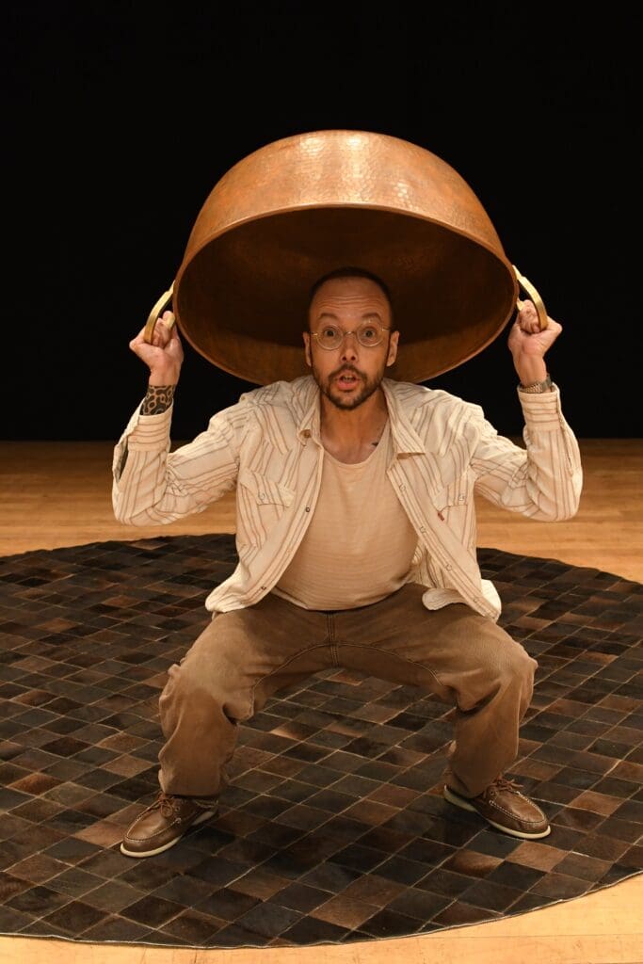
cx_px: 322
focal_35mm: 52
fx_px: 1406
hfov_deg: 25.8
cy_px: 482
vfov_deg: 37.8
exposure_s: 1/200
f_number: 5.6
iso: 2000
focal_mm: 35
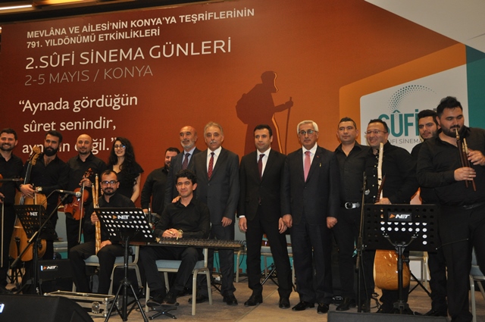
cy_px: 161
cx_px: 242
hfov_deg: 51.3
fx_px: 505
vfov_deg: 35.4
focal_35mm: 38
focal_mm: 25
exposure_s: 1/60
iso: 800
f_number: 3.8
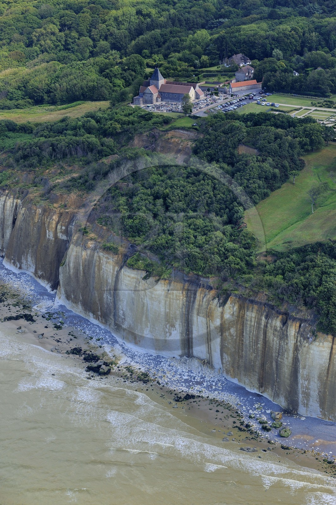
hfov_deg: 13.0
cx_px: 168
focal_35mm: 105
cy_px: 252
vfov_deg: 19.5
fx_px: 1472
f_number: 4.5
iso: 400
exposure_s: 1/800
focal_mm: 105
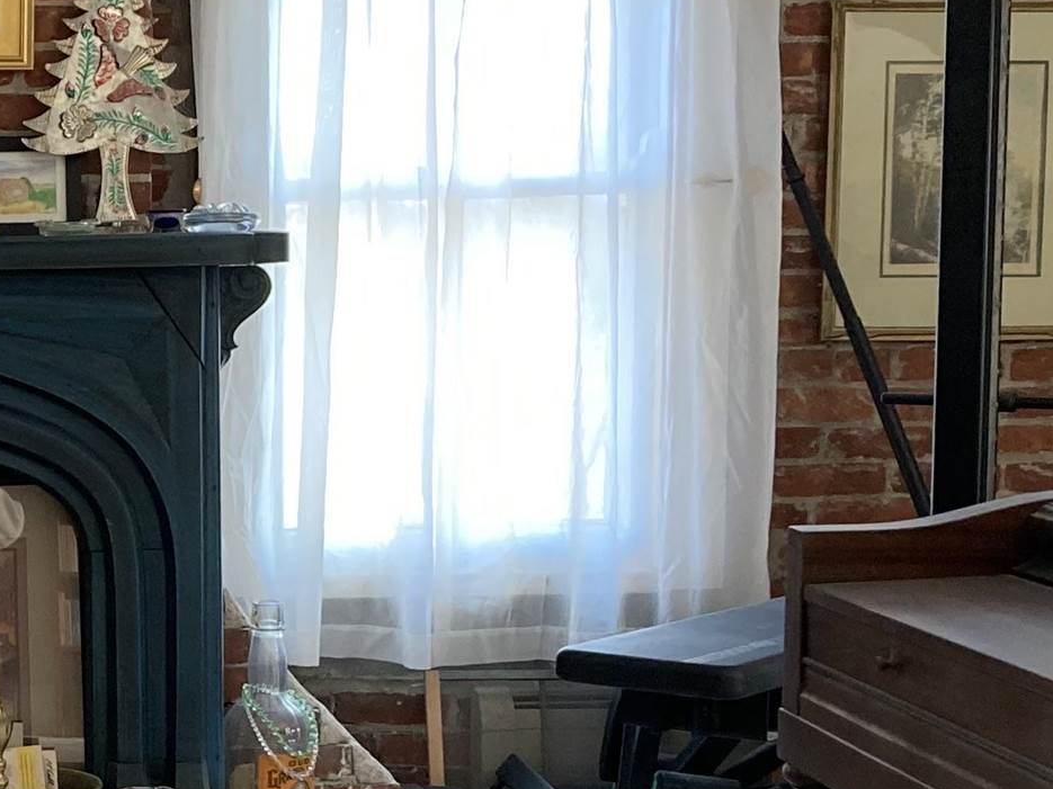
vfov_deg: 16.0
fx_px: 2798
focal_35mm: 92
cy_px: 584
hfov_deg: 20.3
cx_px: -117
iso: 80
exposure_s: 1/60
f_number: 1.8
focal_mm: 3.99
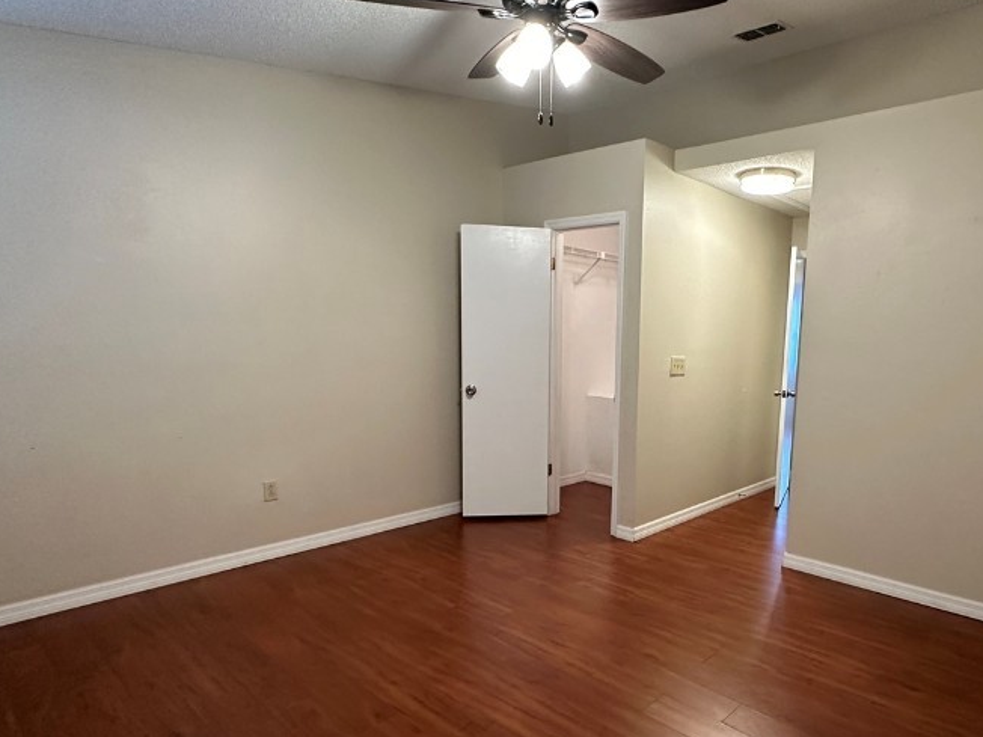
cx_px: 617
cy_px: 430
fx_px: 625
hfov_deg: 75.0
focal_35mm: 22
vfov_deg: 60.7
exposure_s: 1/60
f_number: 2.2
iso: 250
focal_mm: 2.22
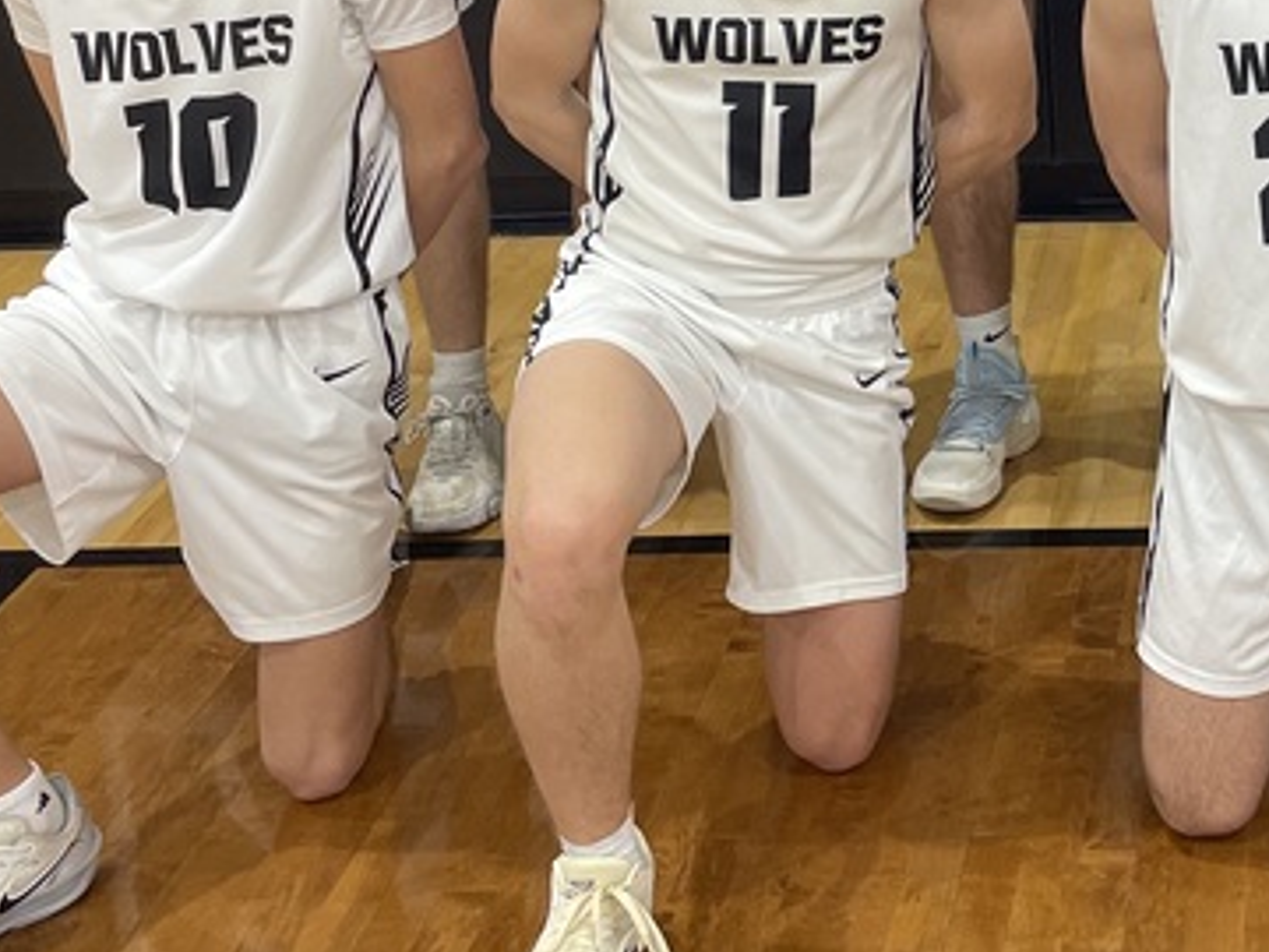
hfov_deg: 25.0
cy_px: -141
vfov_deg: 19.0
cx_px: 1287
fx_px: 2713
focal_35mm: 74
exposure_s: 1/60
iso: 64
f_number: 1.6
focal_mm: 4.2
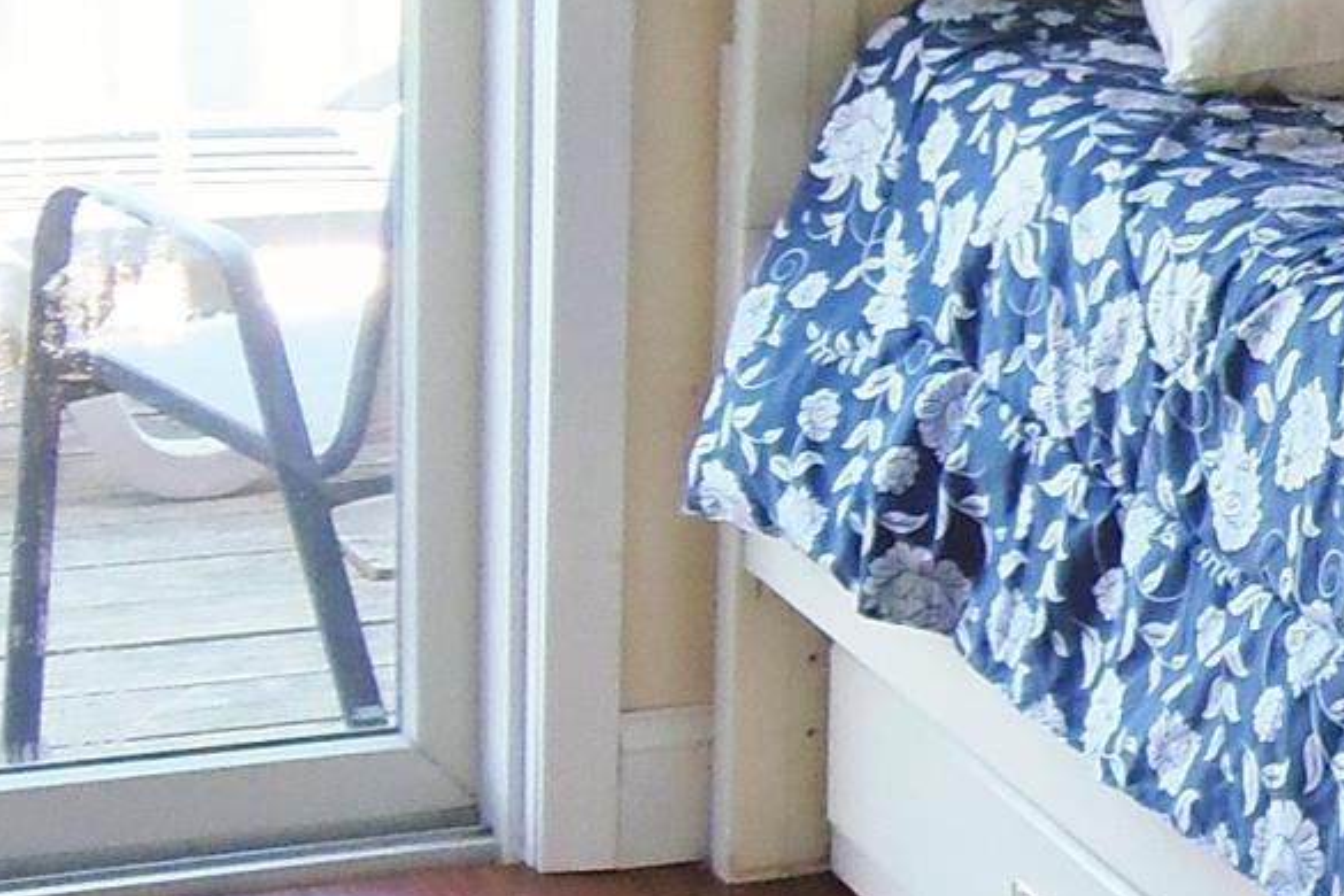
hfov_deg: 15.4
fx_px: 4778
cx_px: 1673
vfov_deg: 10.7
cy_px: 480
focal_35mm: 128
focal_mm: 4.3
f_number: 2.9
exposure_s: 1/30
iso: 125
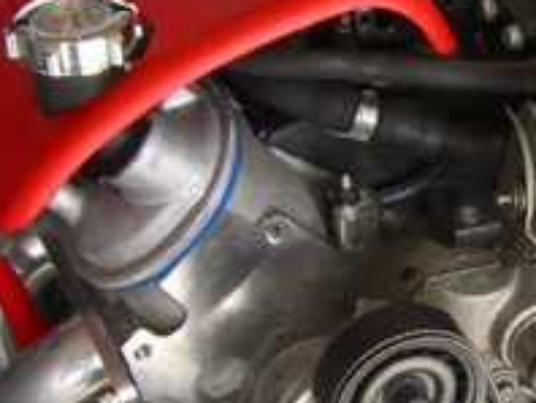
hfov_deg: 14.0
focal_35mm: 138
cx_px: 558
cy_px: 330
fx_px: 2139
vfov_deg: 10.7
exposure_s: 1/125
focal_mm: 7.9
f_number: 2.8
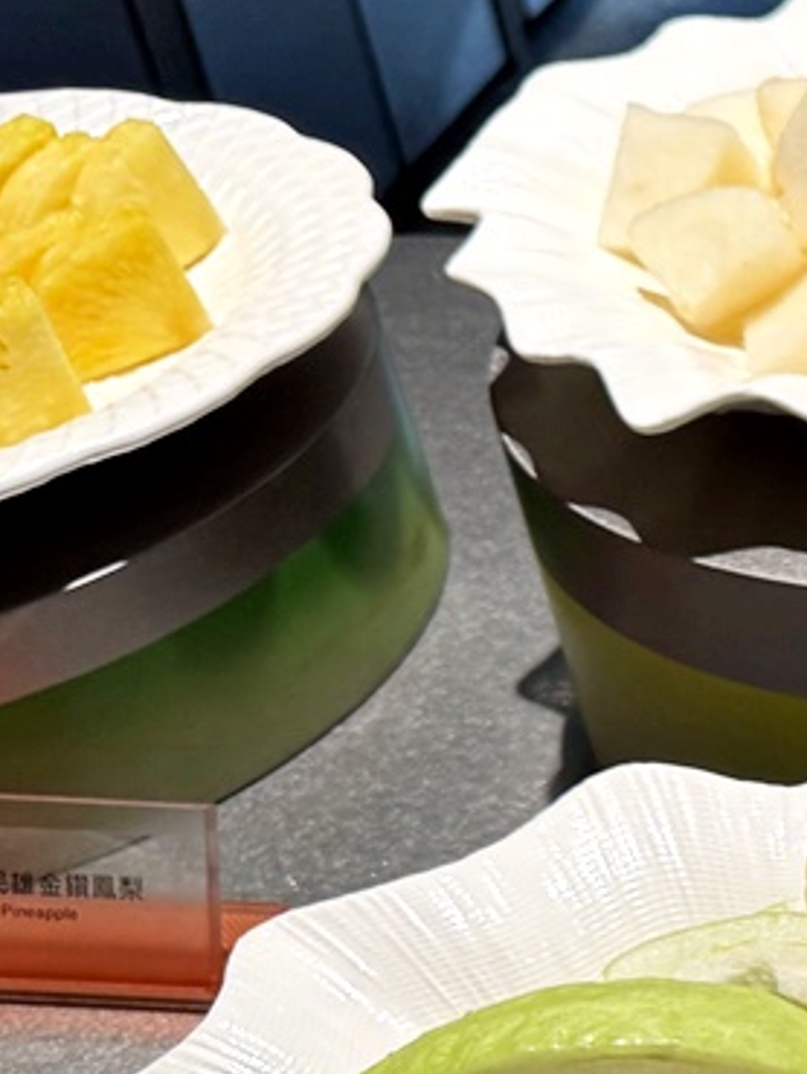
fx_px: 2577
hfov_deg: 14.1
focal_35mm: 83
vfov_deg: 23.3
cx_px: 1753
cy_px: 819
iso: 125
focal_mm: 6.76
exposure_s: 1/60
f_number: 1.78
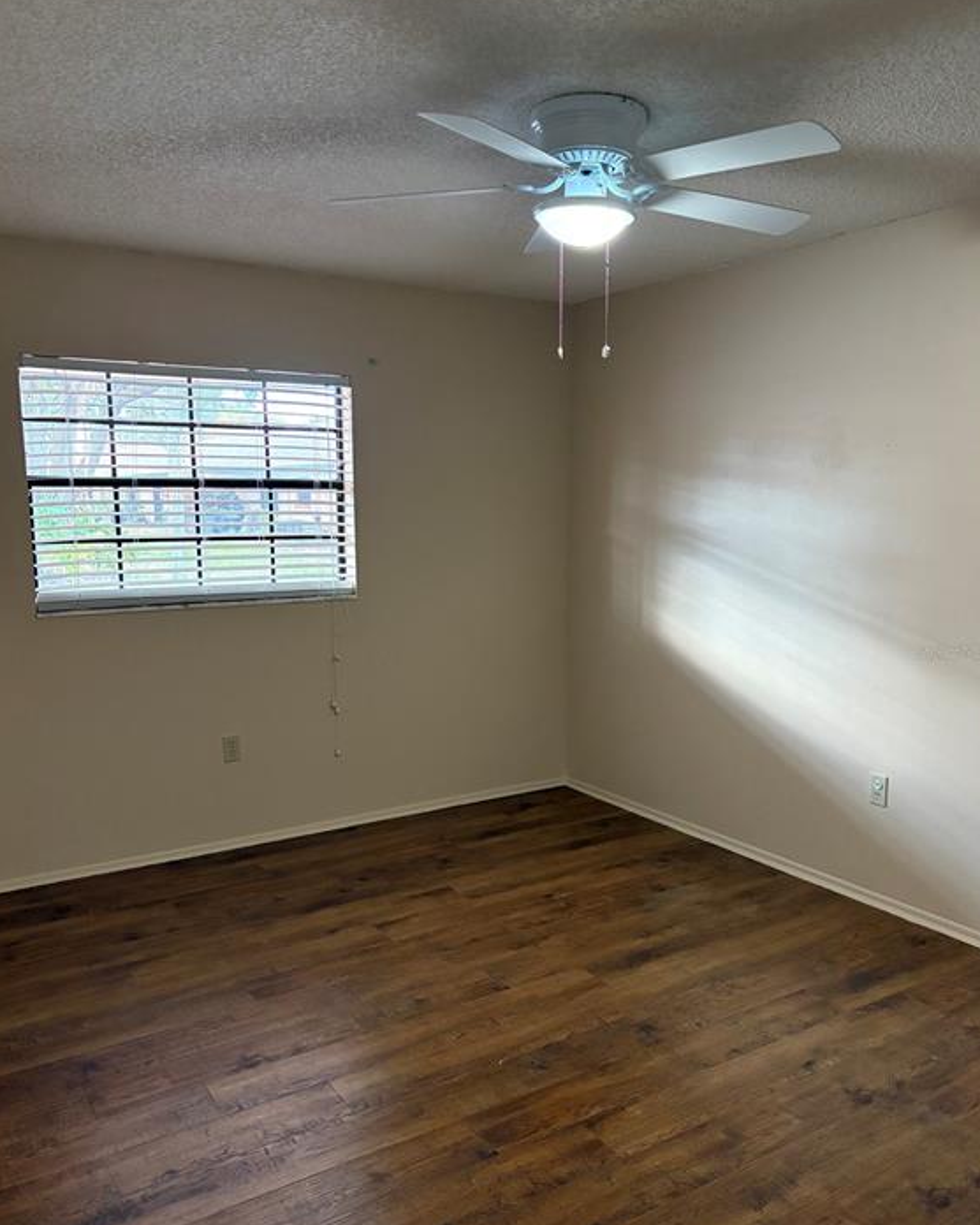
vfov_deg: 62.1
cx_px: 489
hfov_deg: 51.5
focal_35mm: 28
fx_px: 1015
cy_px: 651
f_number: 1.6
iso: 400
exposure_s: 1/60
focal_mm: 5.96
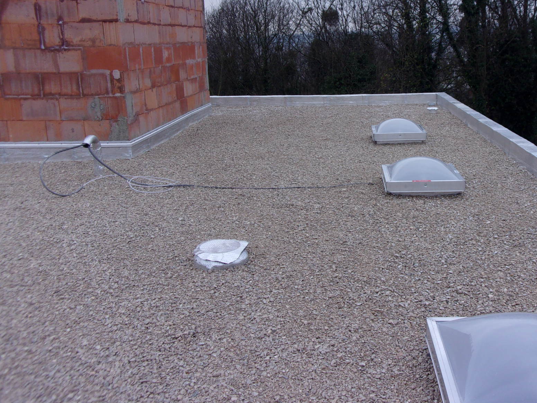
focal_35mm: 37
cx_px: 338
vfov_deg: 38.5
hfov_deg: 49.6
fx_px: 574
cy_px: 166
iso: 80
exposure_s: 1/50
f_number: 10.8
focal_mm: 5.1
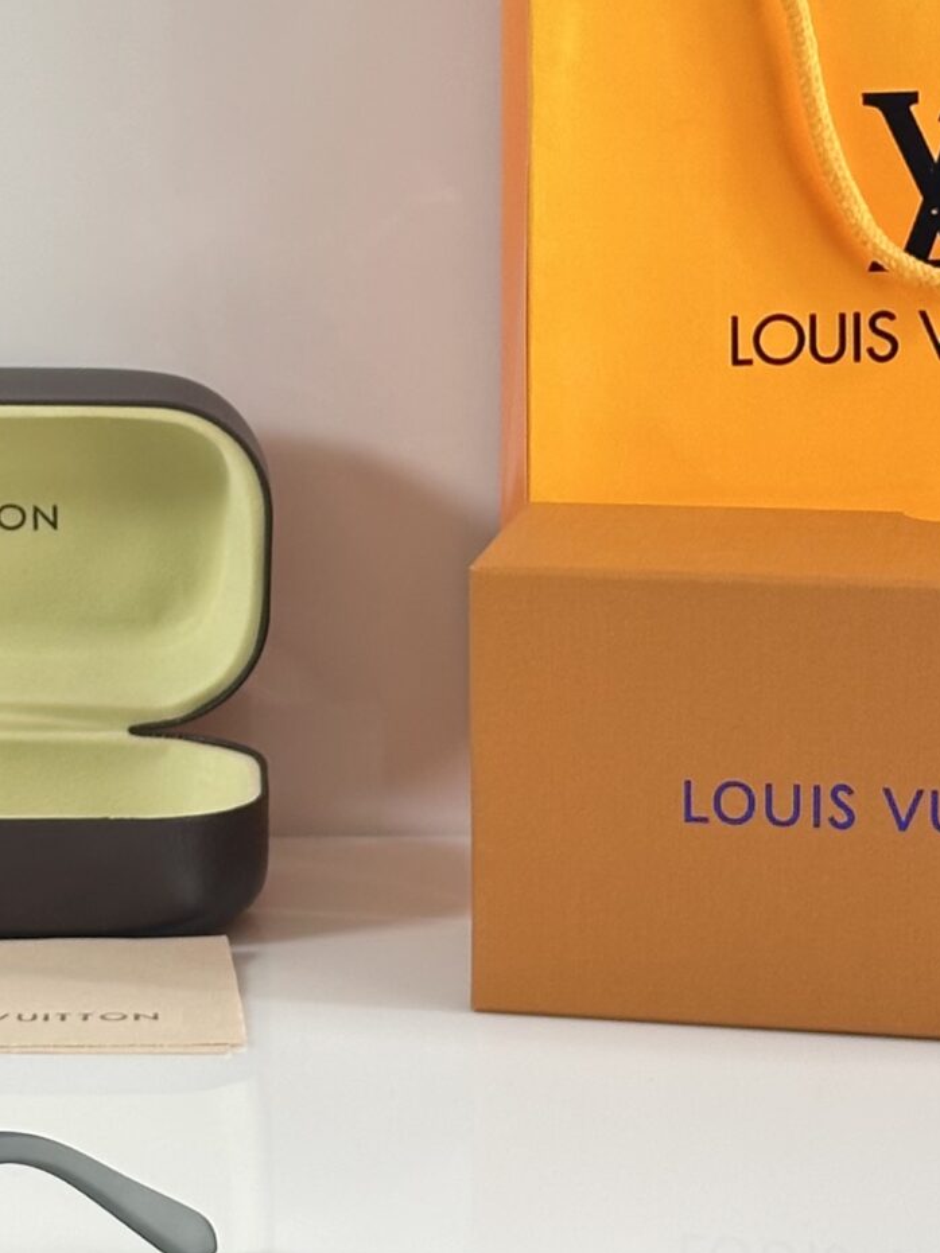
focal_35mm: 132
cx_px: 75
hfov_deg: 11.2
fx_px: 4780
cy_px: 537
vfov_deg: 14.9
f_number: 1.78
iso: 80
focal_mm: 6.86
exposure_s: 1/107
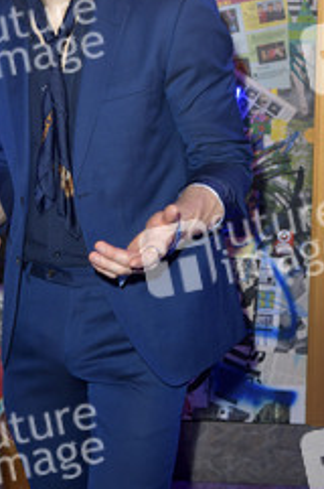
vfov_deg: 27.5
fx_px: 988
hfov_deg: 18.4
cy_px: 148
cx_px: 59
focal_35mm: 73
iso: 1250
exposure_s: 1/250
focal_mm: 44
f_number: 5
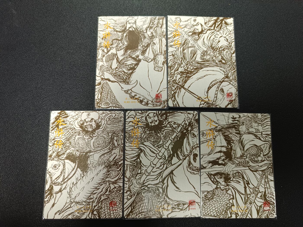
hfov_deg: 71.6
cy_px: 114
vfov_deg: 56.8
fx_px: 210
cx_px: 152
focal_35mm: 24
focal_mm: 5.31
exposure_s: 1/50
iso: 728
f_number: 1.7
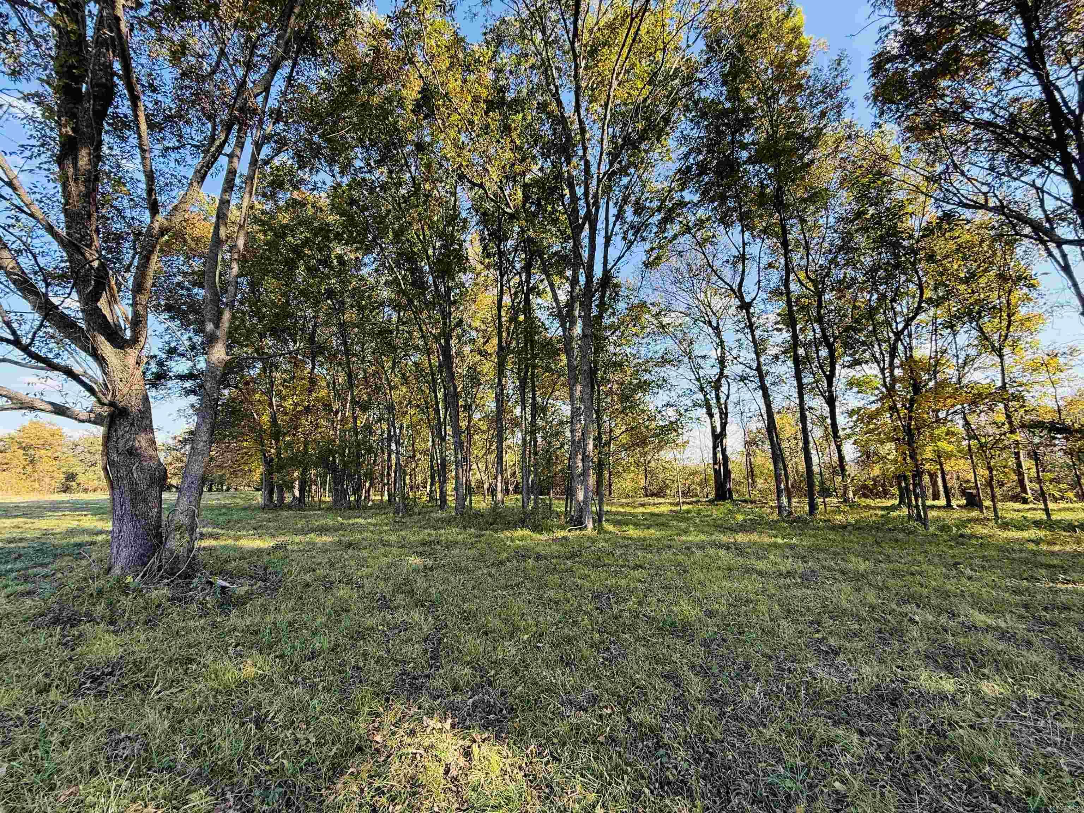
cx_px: 542
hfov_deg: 102.1
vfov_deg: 85.7
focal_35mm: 14
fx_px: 438
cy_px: 406
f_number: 2.2
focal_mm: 2.22
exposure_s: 1/346
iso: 64
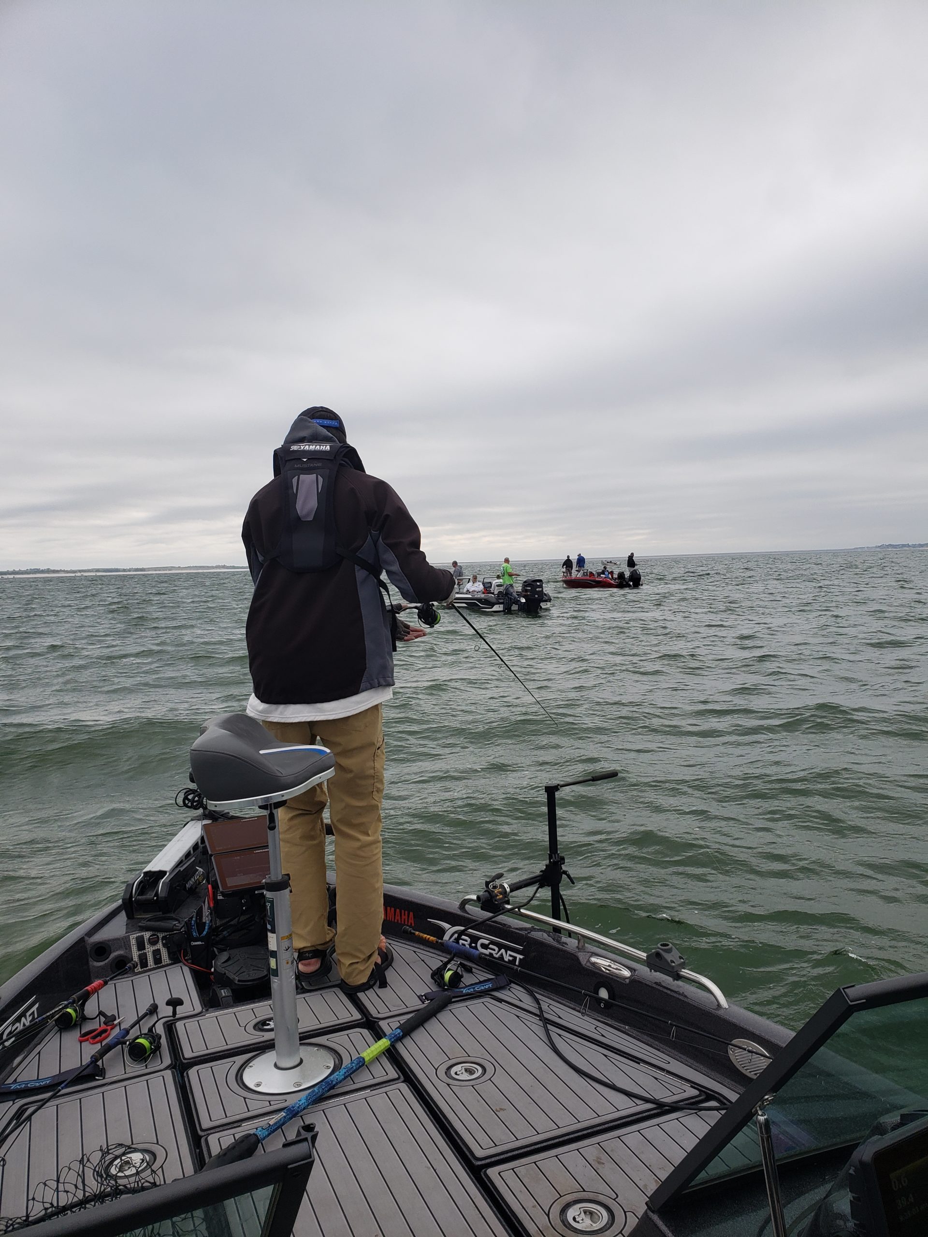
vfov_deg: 67.3
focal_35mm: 26
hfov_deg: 53.1
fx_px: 929
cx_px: 464
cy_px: 618
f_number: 2.4
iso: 50
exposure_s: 1/1002
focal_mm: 4.3
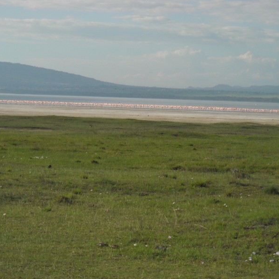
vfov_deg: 14.0
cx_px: 134
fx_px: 1140
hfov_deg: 14.0
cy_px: 140
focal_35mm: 125
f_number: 4.7
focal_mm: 17.1
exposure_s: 1/478
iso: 64
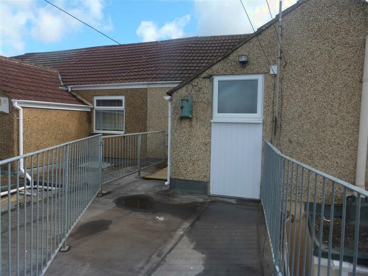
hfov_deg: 71.6
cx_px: 184
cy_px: 138
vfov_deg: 56.8
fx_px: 255
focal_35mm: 24
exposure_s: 1/400
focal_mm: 4.3
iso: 100
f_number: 4
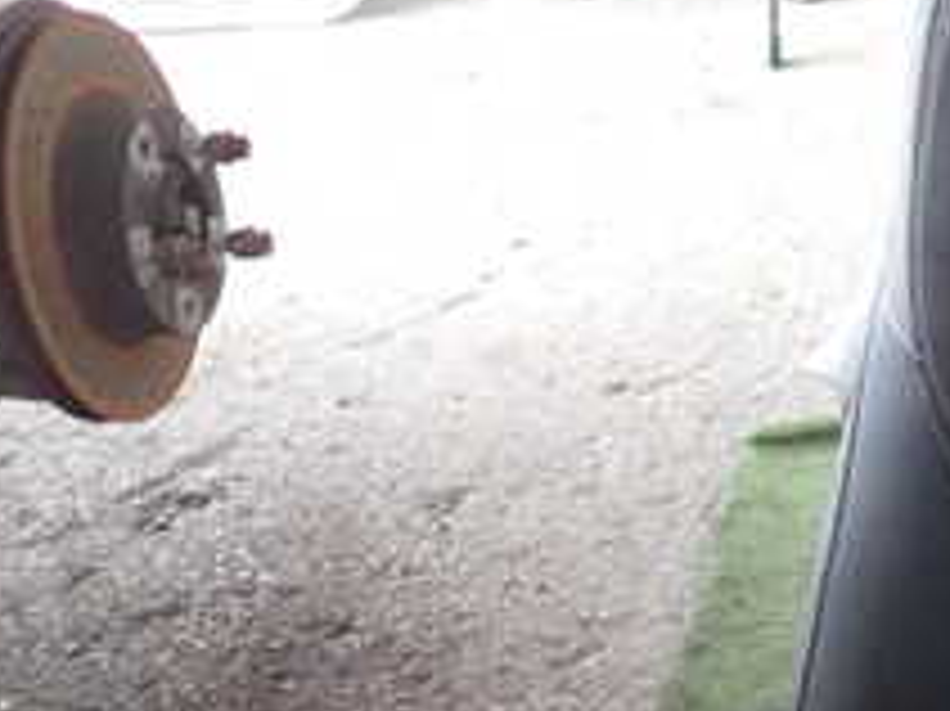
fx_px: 1947
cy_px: 616
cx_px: 1279
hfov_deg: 23.7
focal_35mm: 71
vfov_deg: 20.4
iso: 200
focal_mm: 4.5
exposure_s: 1/60
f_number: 2
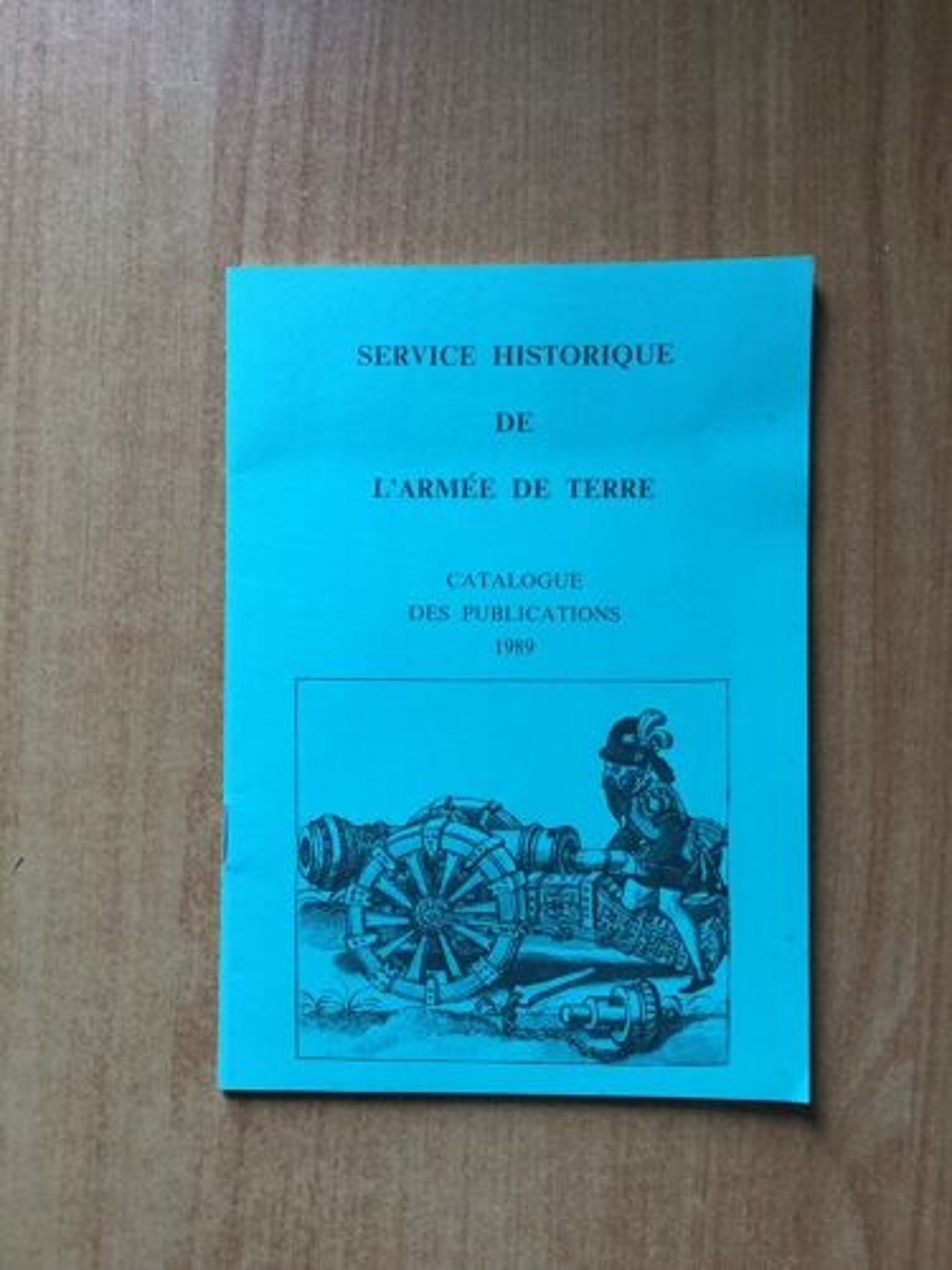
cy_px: 635
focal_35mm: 31
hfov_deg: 45.4
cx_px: 476
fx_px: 1137
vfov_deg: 58.4
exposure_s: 1/33
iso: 125
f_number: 2.4
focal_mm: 3.3
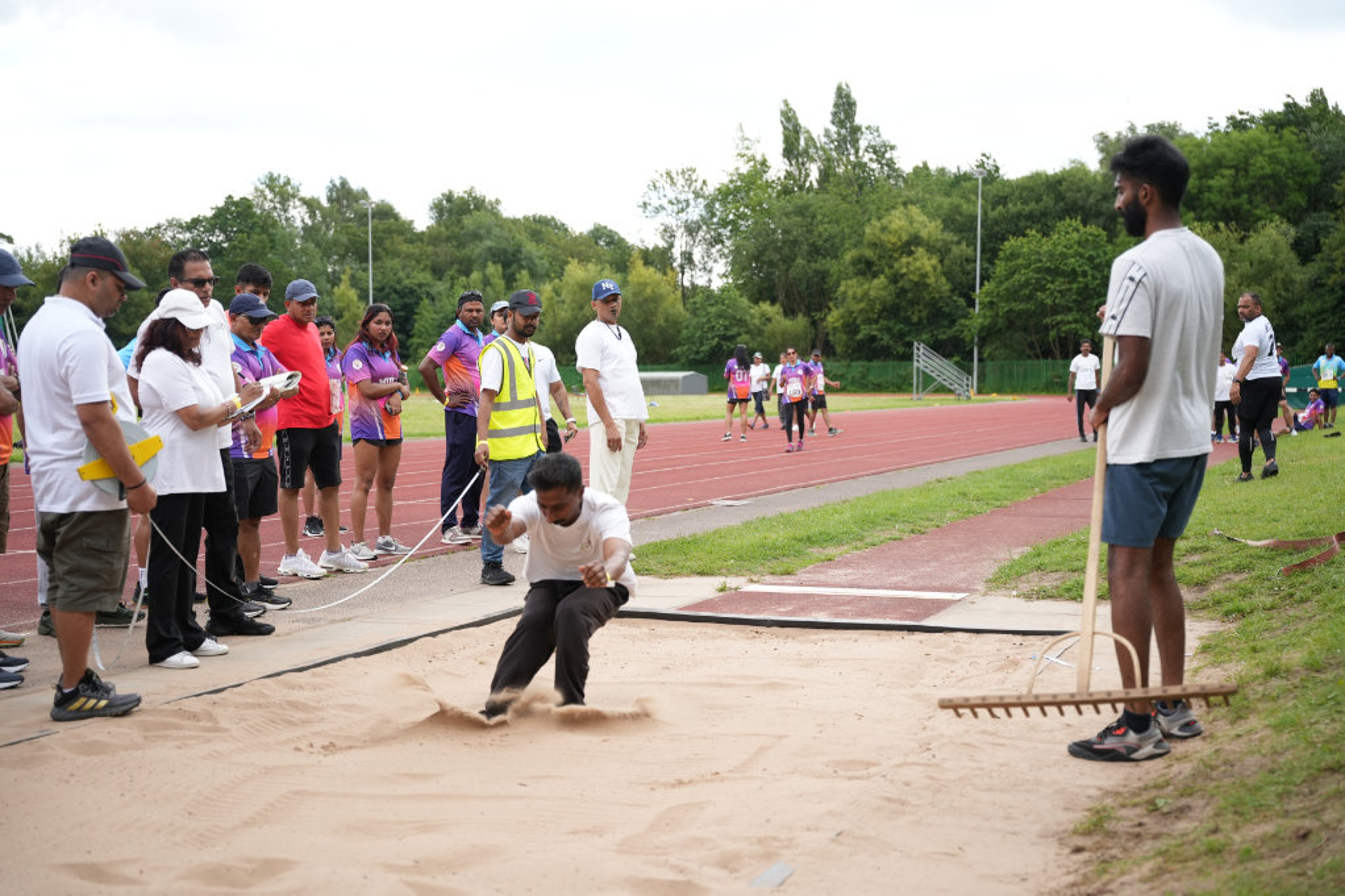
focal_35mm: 47
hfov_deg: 41.6
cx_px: 672
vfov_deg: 28.4
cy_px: 448
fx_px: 1771
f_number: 2.8
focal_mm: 47.4
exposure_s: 1/1250
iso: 250
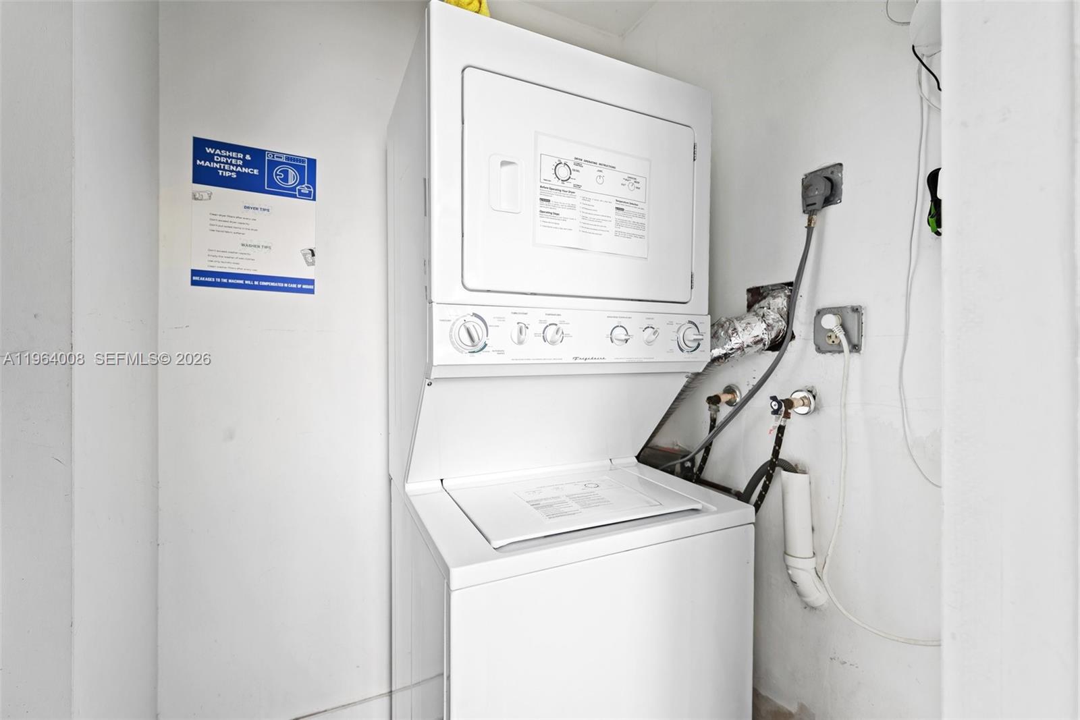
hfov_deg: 96.7
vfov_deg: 73.8
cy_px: 360
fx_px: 480
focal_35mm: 16
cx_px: 540
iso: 100
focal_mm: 16
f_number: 3.2
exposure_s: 1/40
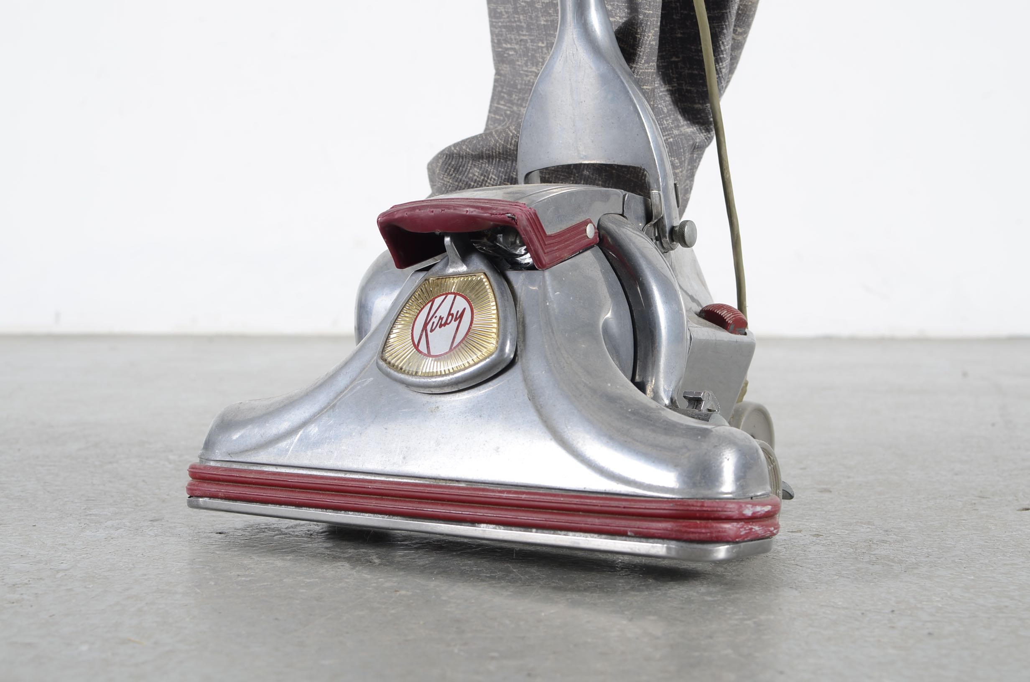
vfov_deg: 25.6
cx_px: 515
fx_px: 1499
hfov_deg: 37.9
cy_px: 341
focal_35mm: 52
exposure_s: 1/125
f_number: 5.6
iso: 100
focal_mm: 35
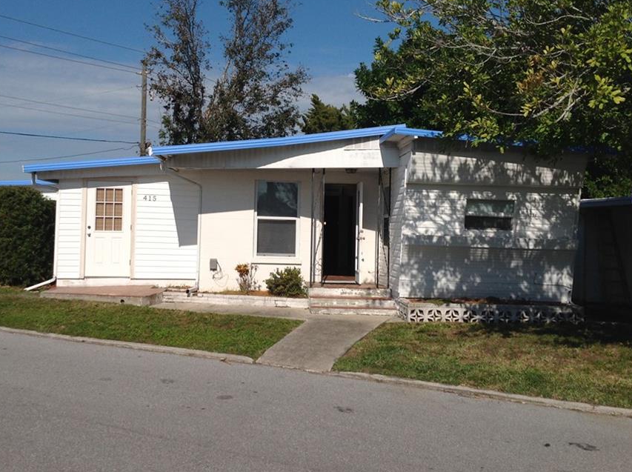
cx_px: 297
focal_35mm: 42
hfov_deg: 44.8
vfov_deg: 34.2
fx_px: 766
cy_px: 201
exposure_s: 1/4329
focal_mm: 4.28
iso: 50
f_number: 2.4
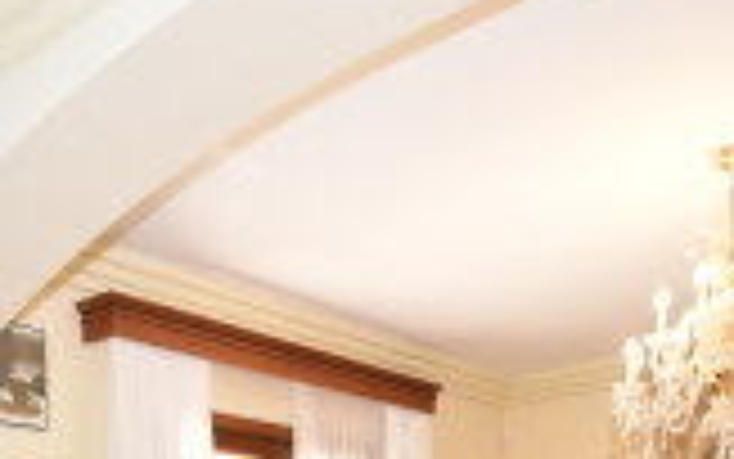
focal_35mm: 48
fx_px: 961
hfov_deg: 41.4
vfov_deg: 21.3
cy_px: 740
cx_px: 252
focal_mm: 10
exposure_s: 1/100
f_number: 5
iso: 400
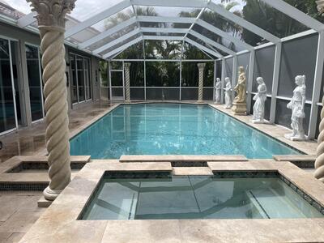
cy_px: 122
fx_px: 243
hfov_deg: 67.3
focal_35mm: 26
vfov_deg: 53.1
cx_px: 162
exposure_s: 1/1825
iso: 32
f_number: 1.6
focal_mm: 4.2
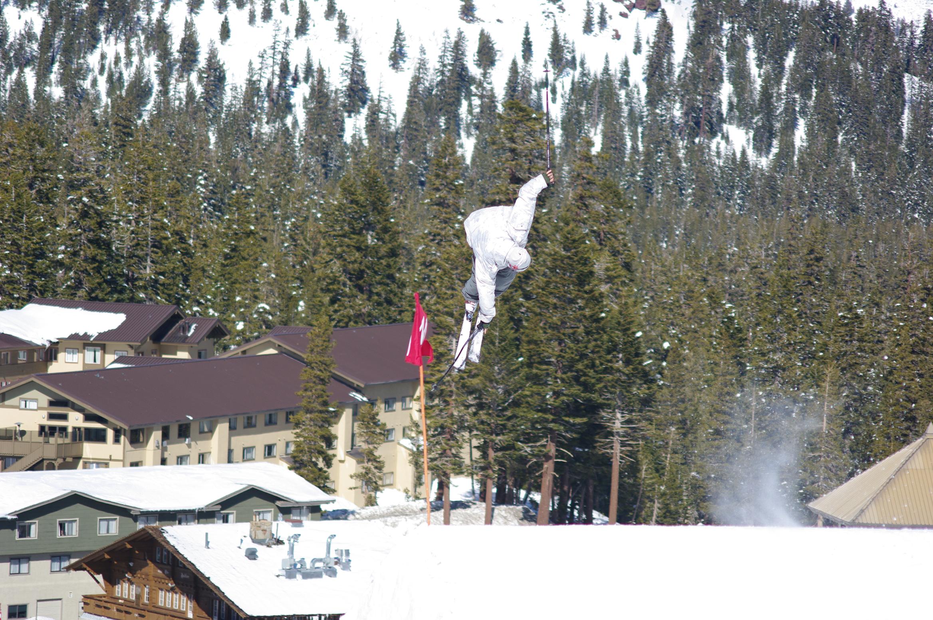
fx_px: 5048
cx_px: 466
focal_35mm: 195
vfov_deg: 7.0
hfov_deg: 10.6
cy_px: 310
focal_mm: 130
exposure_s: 1/750
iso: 100
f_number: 5.6
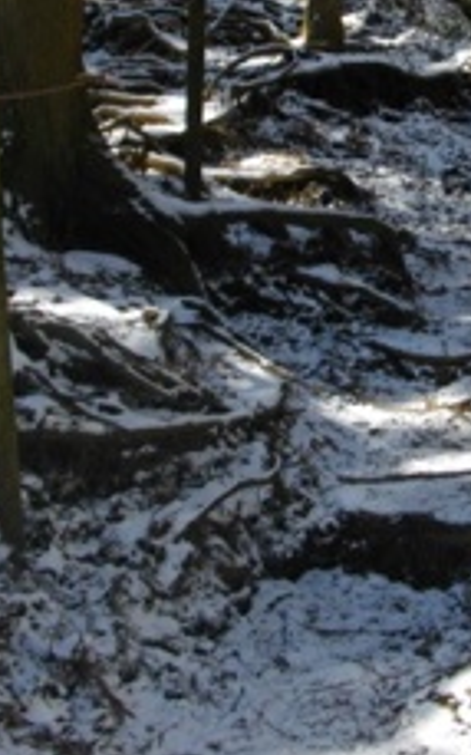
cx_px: 461
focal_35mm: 74
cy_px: 186
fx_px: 1521
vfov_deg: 27.5
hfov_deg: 17.2
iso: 129
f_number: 2.9
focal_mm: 5.7
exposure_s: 1/100
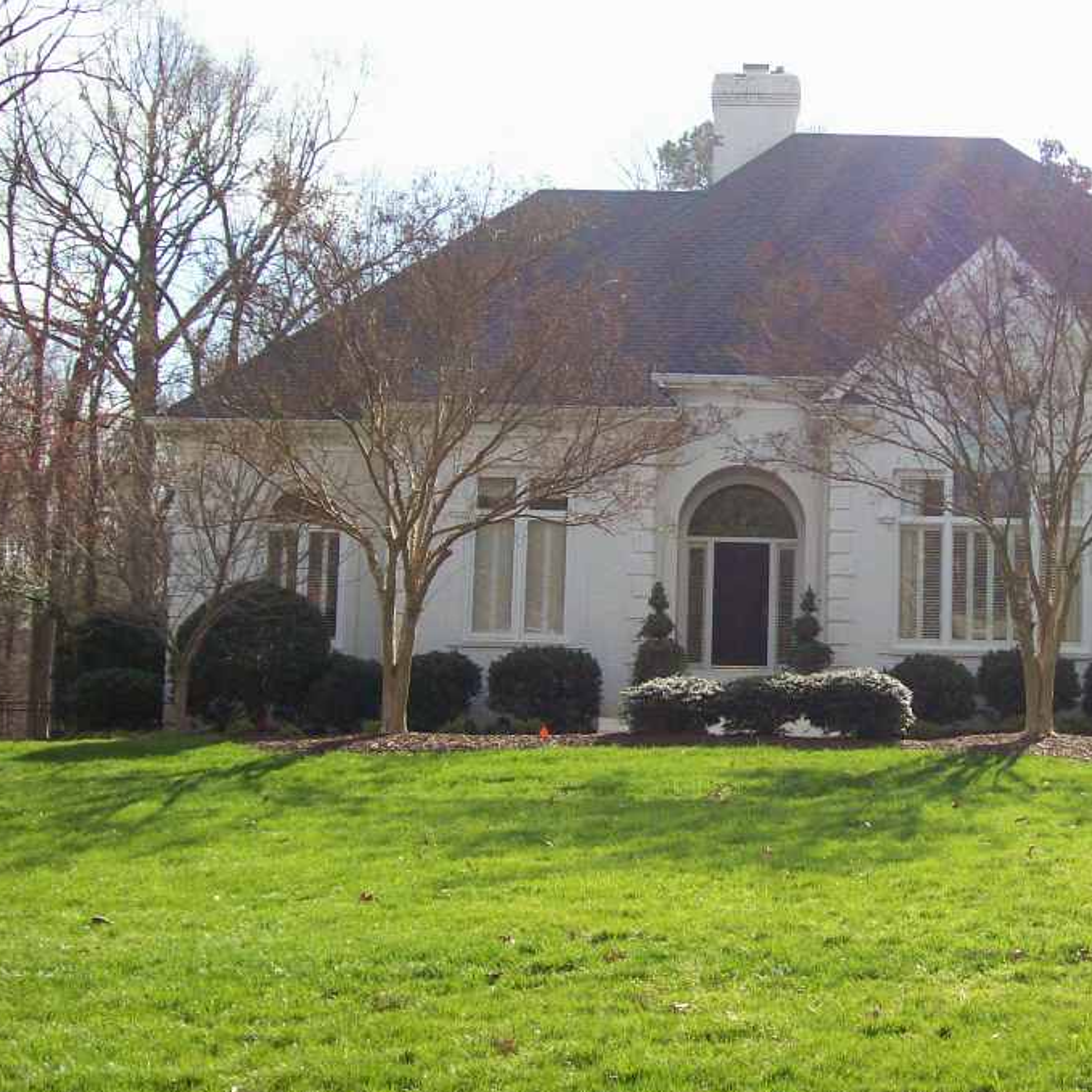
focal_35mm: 60
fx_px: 2141
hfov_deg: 28.3
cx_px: 772
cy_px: 524
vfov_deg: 28.6
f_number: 3
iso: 80
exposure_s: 1/843
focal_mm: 7.6
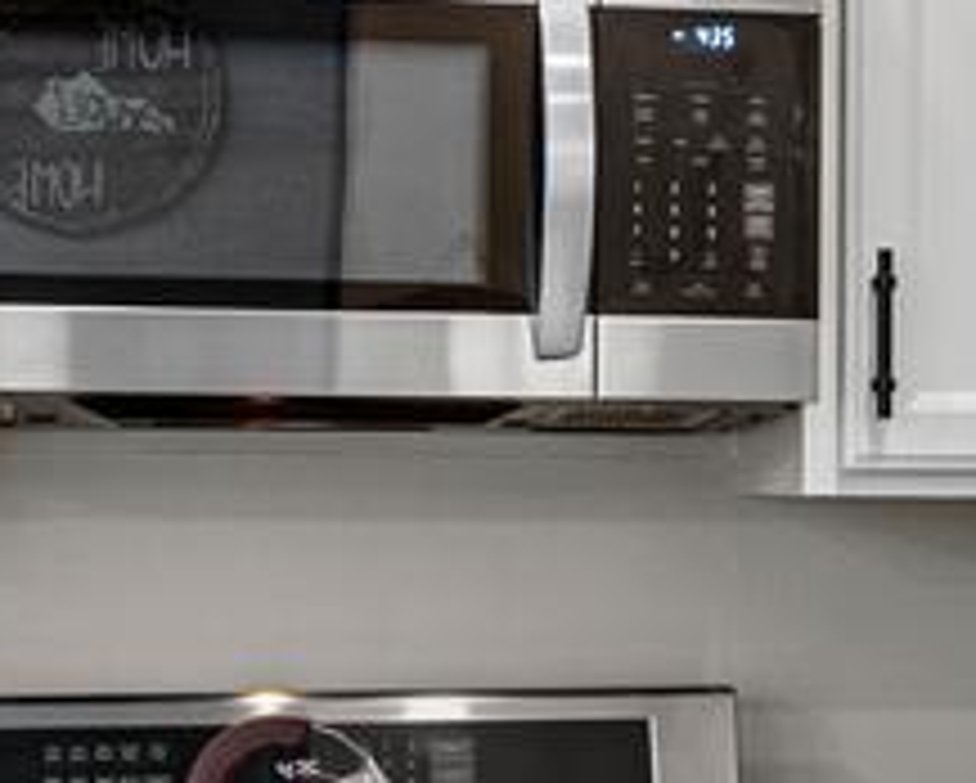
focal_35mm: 124
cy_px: 479
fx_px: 3585
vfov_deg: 12.5
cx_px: 882
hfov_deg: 15.3
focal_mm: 14
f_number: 4
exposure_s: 1/13
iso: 100
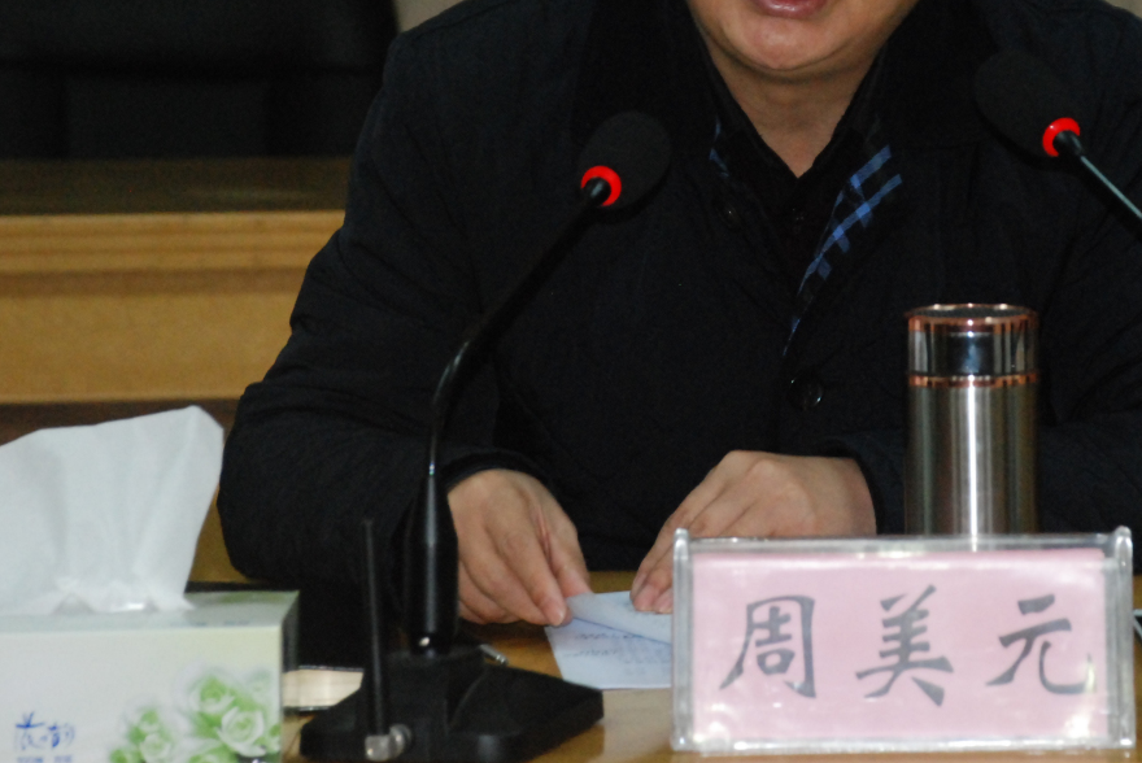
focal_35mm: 220
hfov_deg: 9.3
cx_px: 790
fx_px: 6983
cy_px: 149
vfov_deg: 6.2
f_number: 5.6
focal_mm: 90
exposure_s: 1/60
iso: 1600
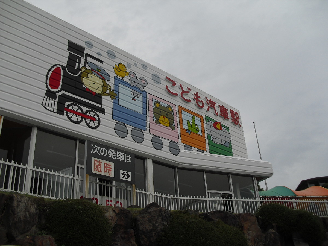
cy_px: 123
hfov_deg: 51.4
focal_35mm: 36
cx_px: 164
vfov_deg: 39.7
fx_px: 341
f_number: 7.8
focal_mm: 6.3
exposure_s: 1/160
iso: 64
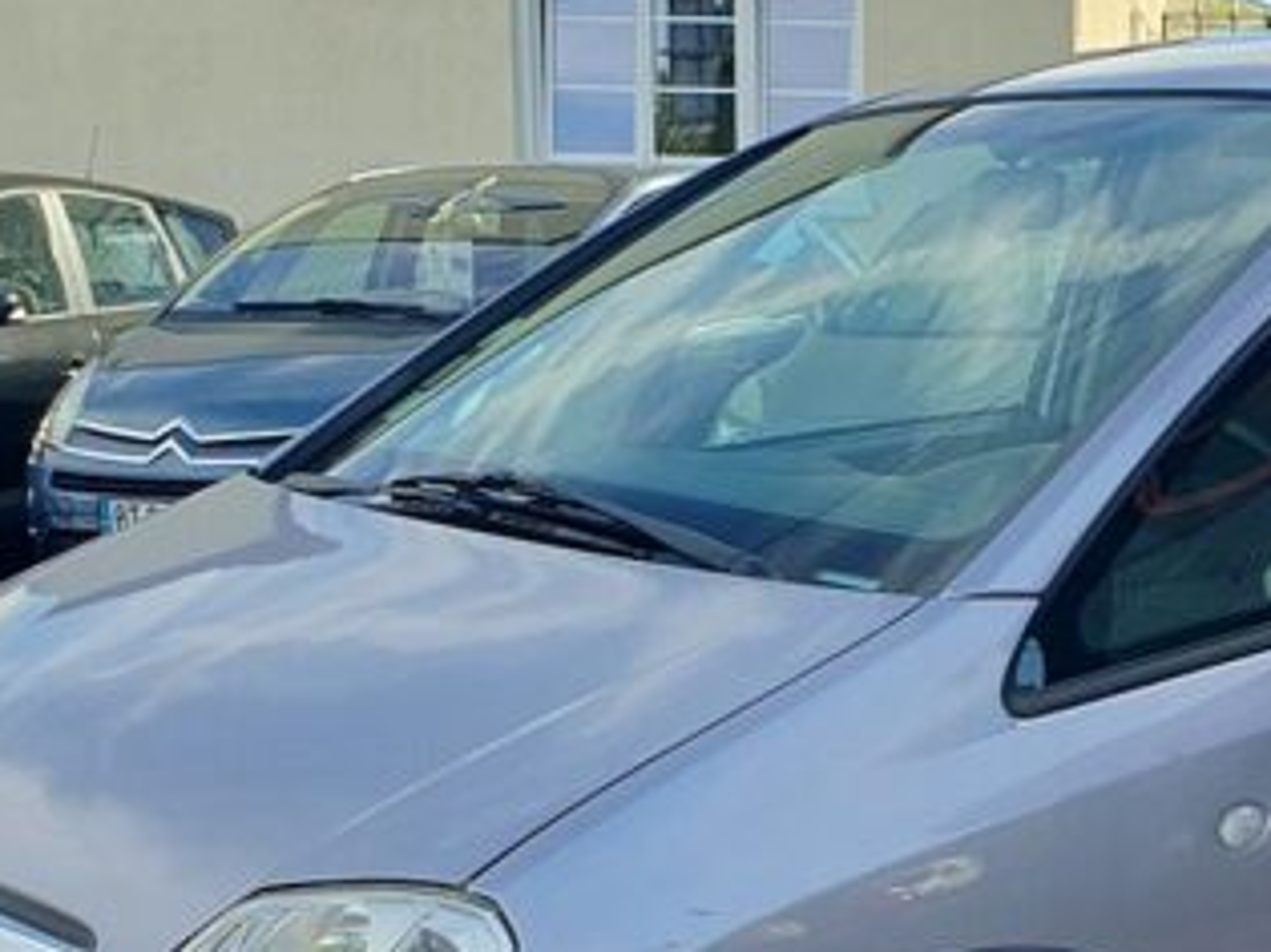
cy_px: 851
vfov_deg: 21.7
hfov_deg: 28.5
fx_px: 2422
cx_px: 1085
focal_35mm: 66
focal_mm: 4.32
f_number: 2.4
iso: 50
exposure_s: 1/654
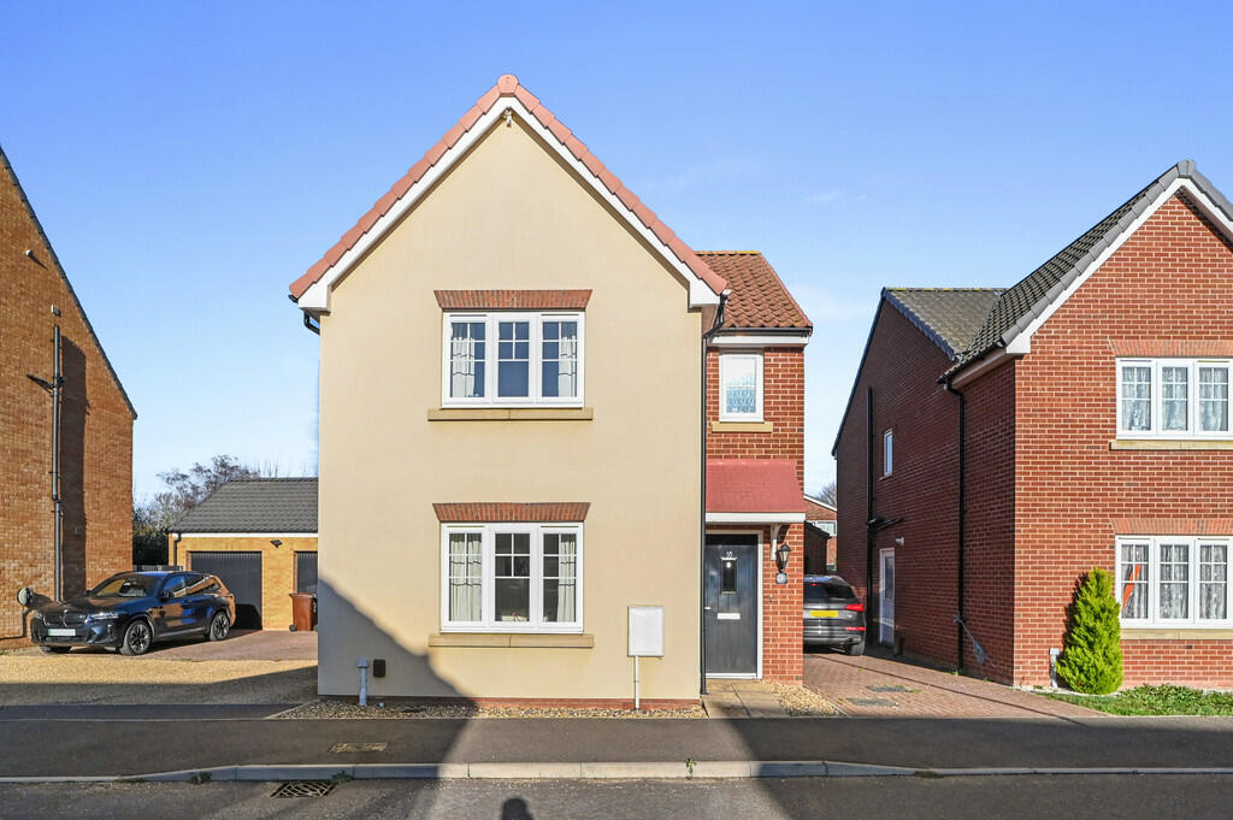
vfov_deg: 81.1
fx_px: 479
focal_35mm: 14
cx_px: 616
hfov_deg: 104.3
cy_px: 410
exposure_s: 1/1600
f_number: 8
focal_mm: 14
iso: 500
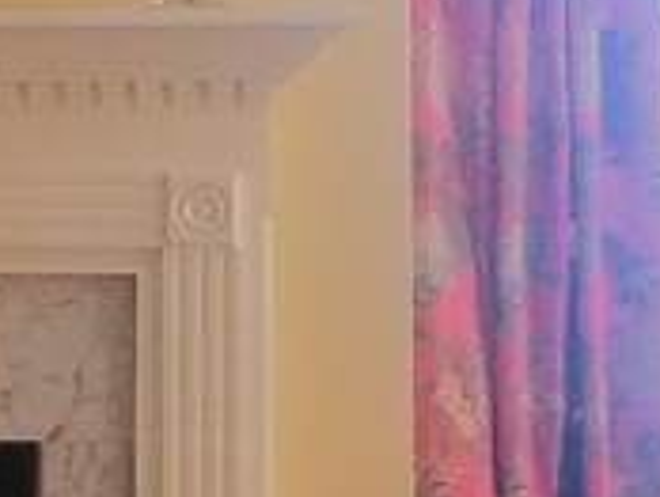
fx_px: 3647
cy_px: 30
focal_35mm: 191
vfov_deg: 7.8
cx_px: -413
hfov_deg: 9.9
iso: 250
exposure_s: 1/30
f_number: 1.7
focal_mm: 4.3
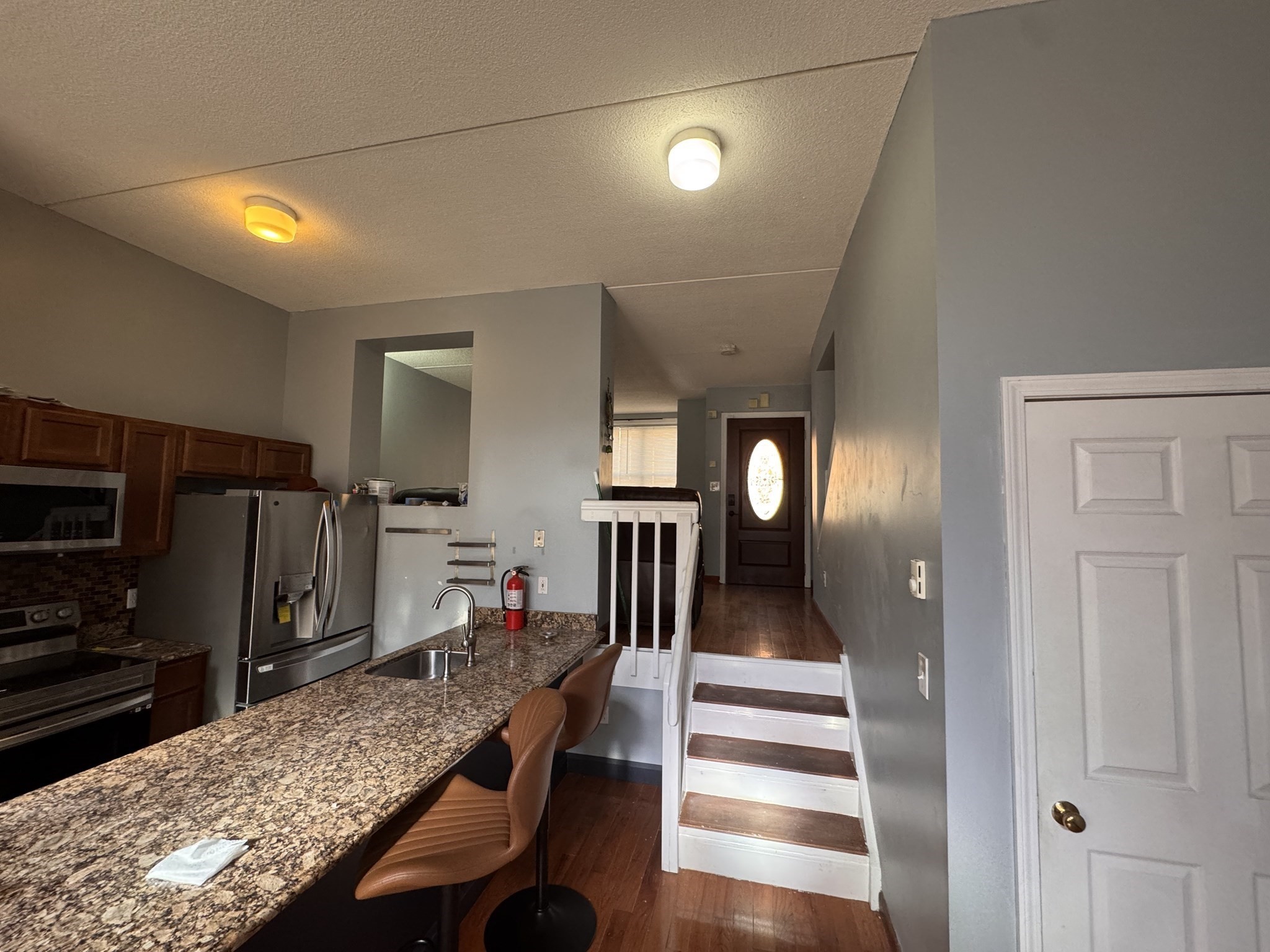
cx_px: 635
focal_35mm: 14
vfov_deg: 85.7
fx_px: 514
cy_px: 476
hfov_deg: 102.1
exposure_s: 1/120
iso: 250
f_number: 2.2
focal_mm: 2.22
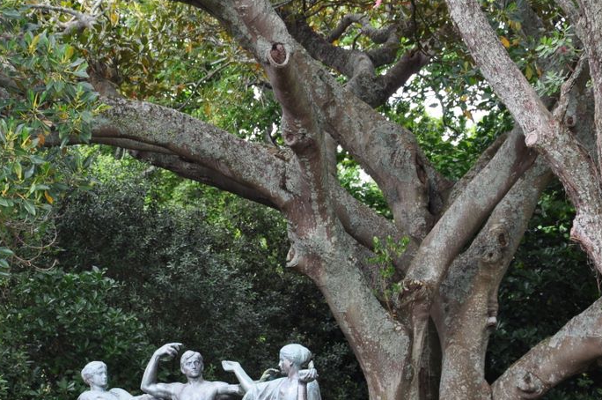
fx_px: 3937
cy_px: 264
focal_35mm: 236
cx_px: 214
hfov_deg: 8.7
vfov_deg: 5.8
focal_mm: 105
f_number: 8
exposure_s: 1/60
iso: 320
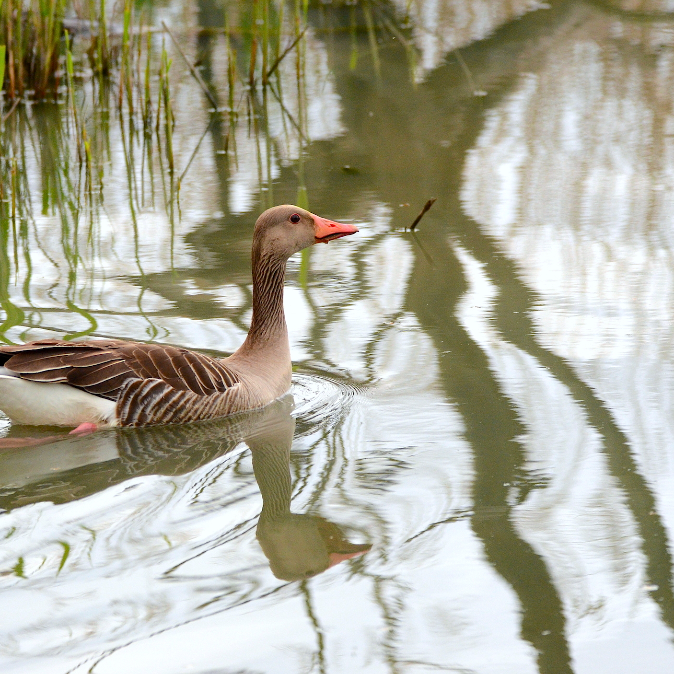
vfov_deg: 4.3
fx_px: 8900
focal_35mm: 404
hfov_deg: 4.3
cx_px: 182
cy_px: 337
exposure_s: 1/800
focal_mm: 210
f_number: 6.3
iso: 1600
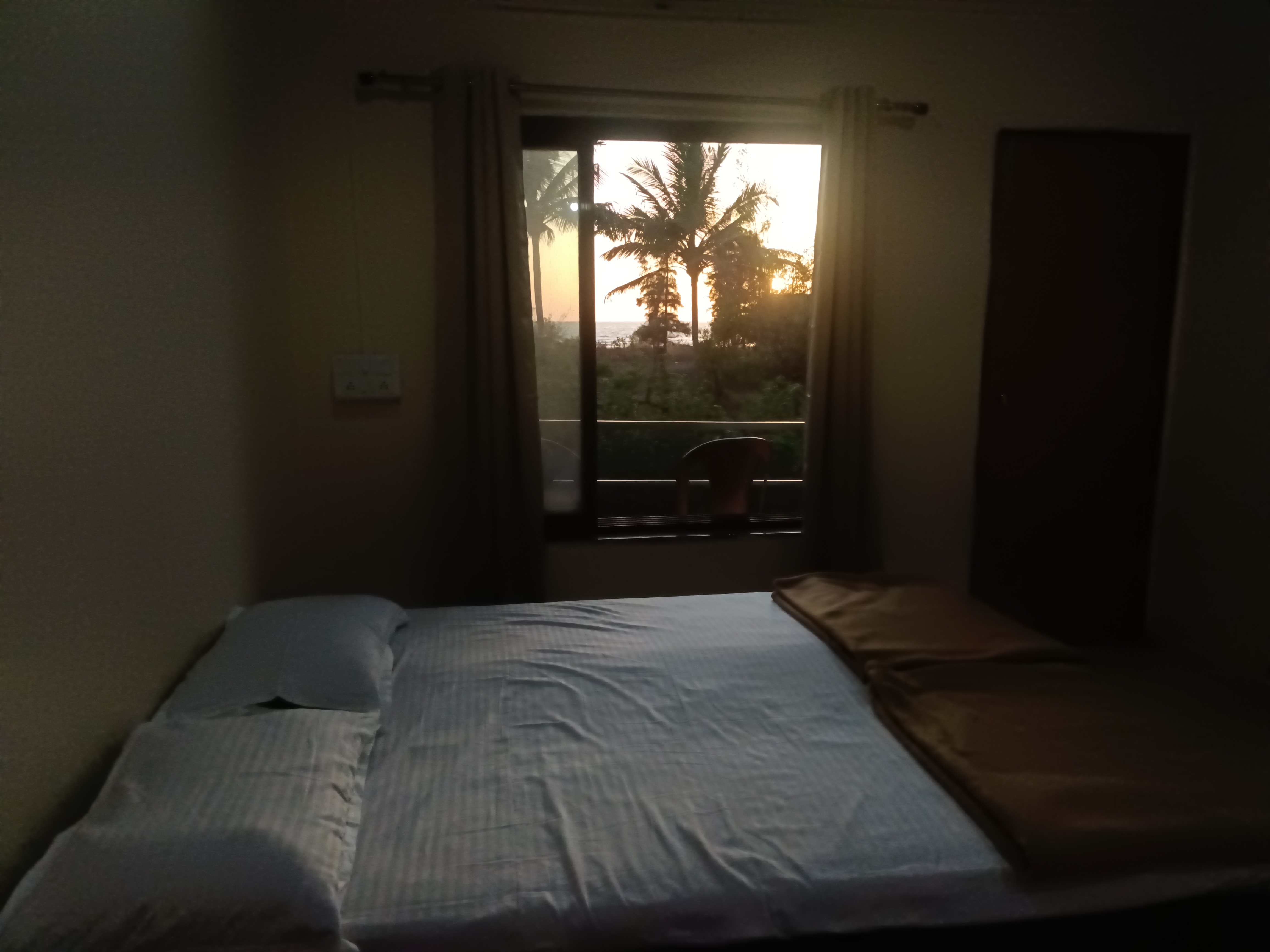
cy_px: 476
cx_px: 635
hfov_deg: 69.4
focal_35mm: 25
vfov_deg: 54.9
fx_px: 917
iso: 2500
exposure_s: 1/2000
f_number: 1.7
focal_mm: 4.7
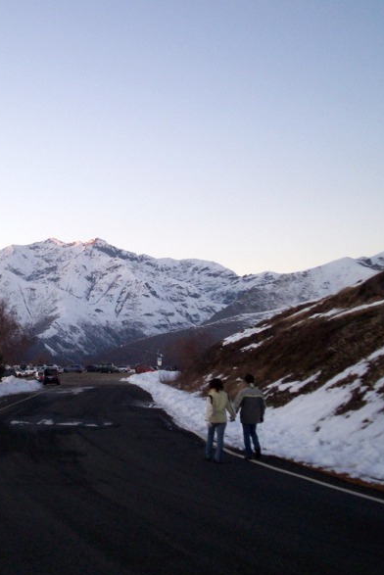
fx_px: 815
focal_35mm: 51
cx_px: 64
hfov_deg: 25.9
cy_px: 286
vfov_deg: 38.9
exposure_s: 1/77.4
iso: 140
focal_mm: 5.9
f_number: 4.5
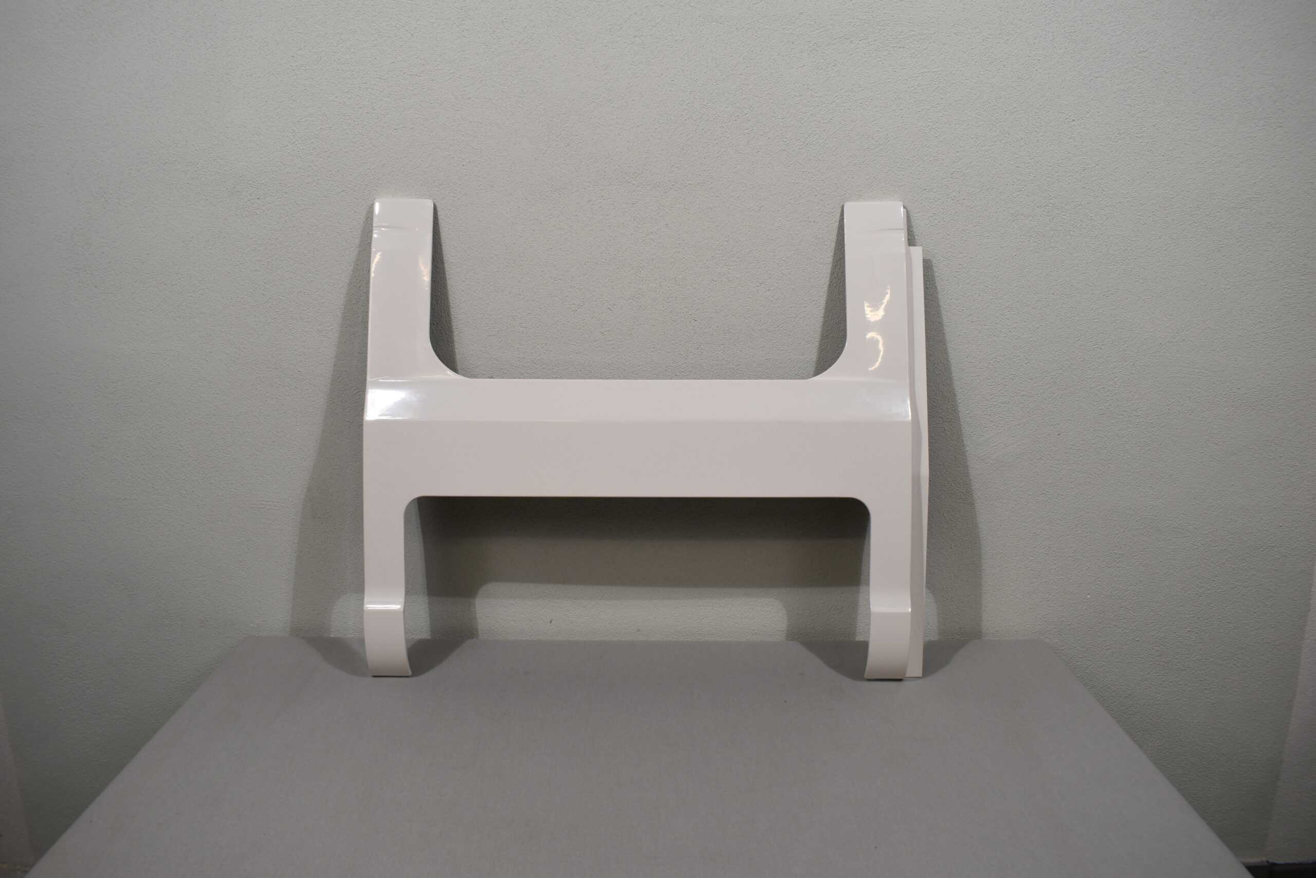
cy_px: 439
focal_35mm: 27
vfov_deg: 47.9
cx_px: 658
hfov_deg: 67.4
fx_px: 987
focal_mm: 18
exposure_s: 1/125
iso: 280
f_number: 5.6
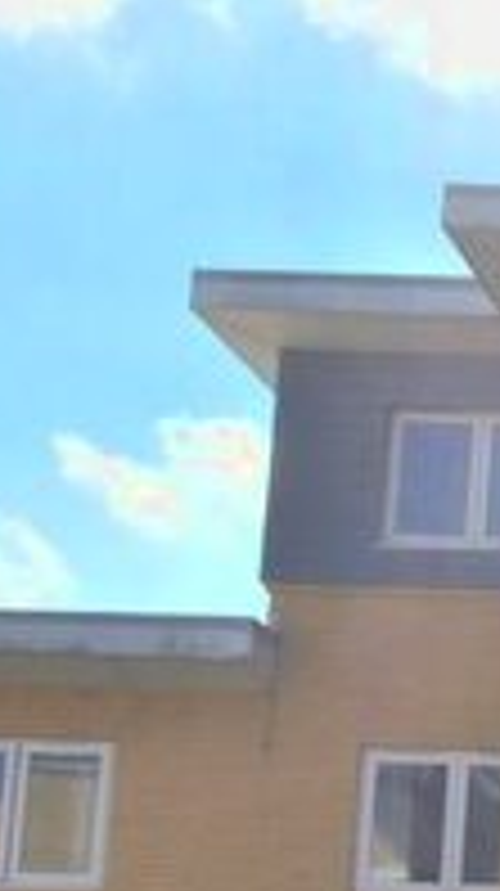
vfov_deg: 19.2
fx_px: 2623
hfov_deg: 9.0
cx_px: 1464
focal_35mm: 111
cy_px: 677
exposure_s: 1/200
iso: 100
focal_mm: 20
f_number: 10
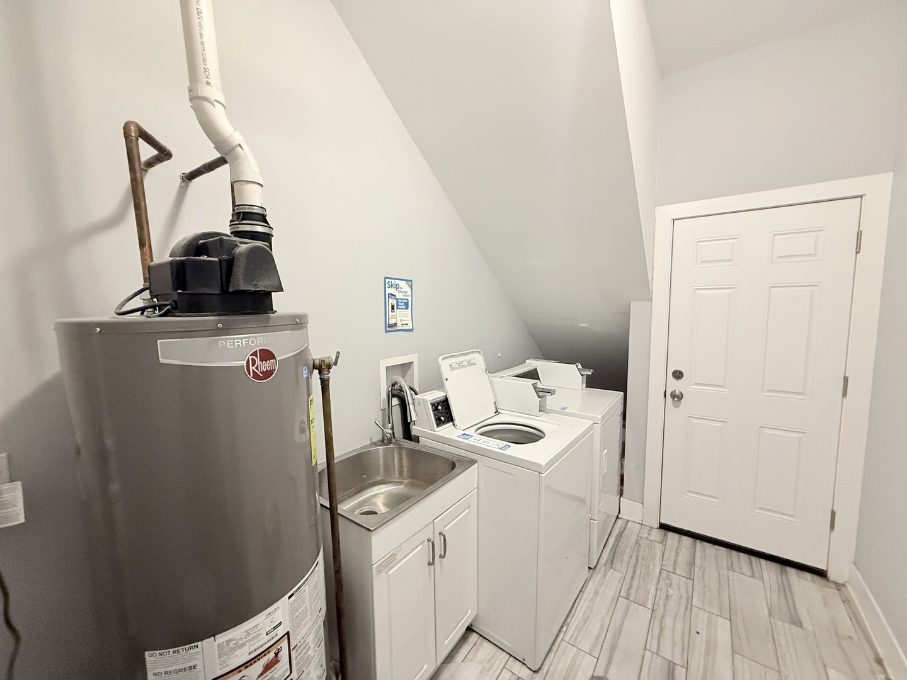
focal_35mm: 14
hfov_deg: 102.1
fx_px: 367
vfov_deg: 85.7
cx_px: 454
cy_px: 340
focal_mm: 2.22
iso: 640
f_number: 2.2
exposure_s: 1/60
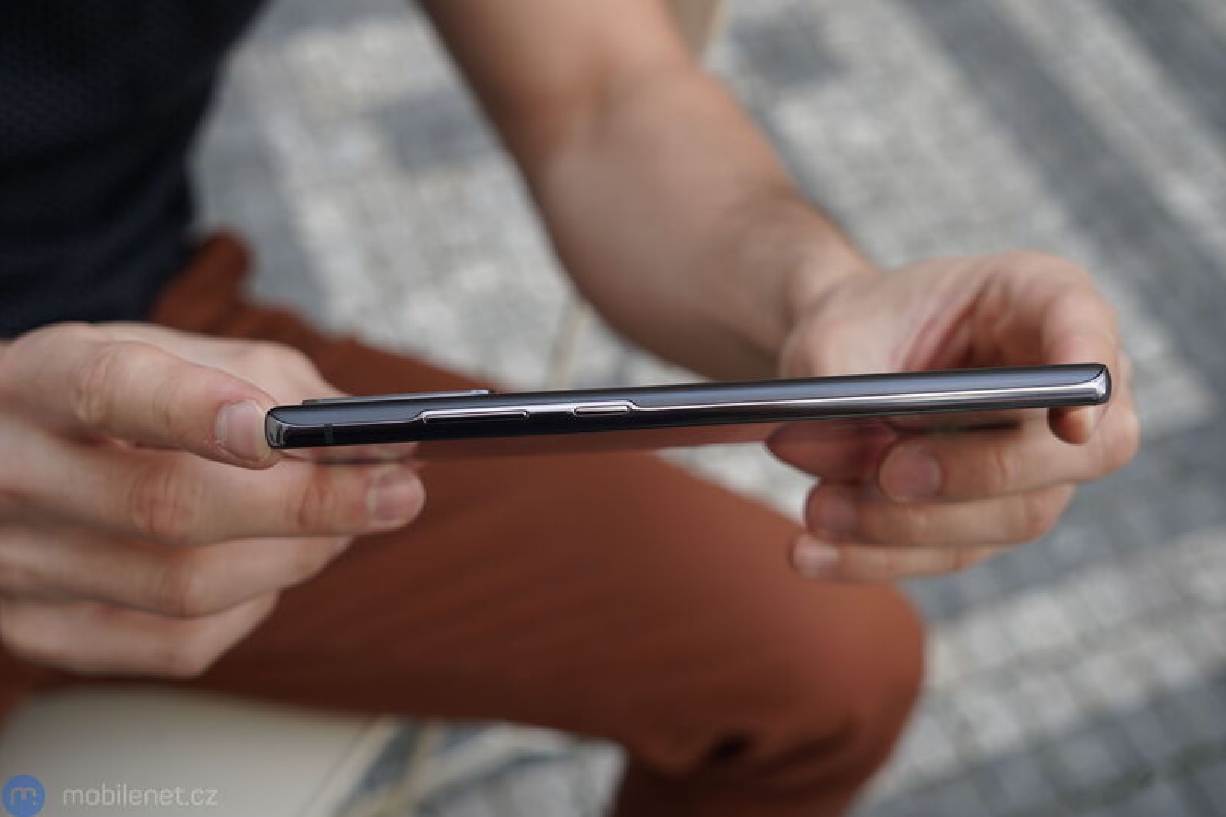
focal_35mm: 43
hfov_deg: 45.4
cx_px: 612
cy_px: 417
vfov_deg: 31.2
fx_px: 1464
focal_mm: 42
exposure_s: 1/200
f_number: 5.6
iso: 320
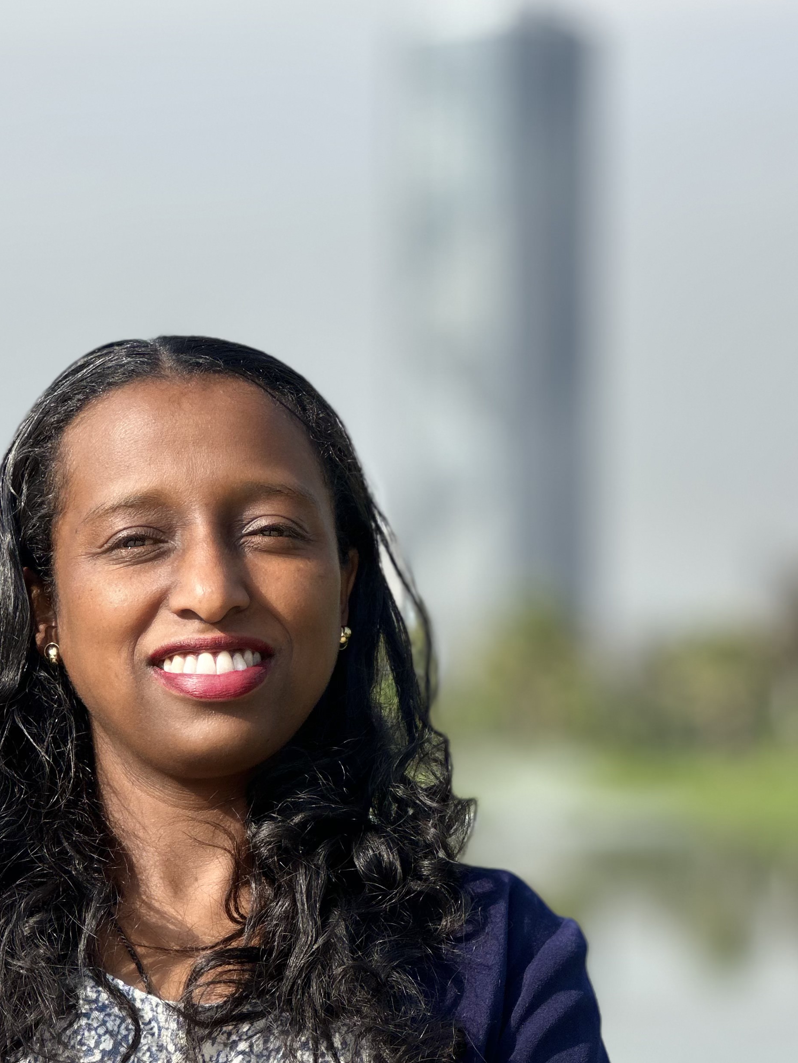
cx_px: 320
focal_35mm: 126
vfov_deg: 15.5
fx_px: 3873
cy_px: 840
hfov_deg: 11.8
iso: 25
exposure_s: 1/305
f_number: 2.8
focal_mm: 9
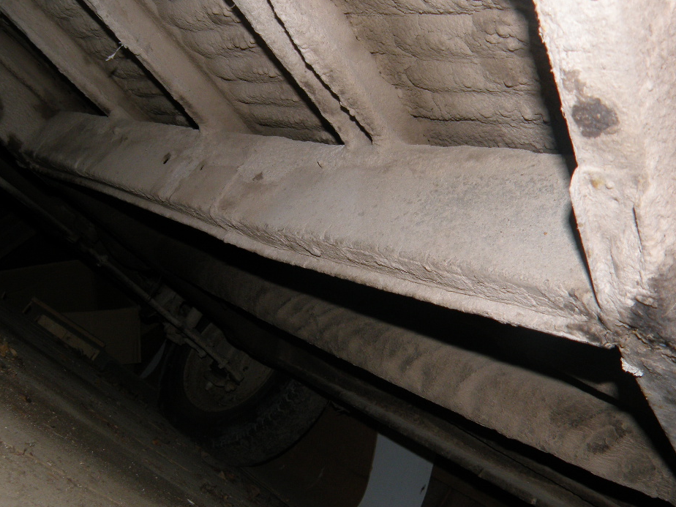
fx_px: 703
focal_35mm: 36
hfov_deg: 51.3
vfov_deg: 39.7
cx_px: 360
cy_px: 254
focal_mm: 4.6
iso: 100
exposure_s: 1/30
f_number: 2.8
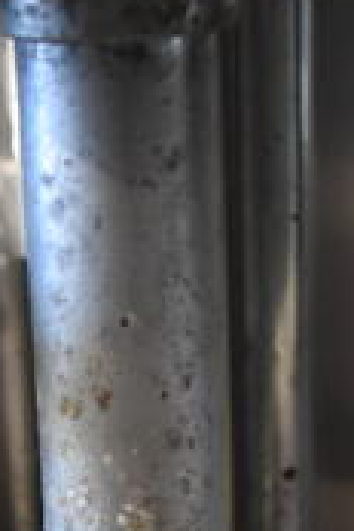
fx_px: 2094
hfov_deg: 9.7
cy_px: 1060
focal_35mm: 142
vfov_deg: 12.7
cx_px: 116
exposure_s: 1/30
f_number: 3.5
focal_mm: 18
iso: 1400
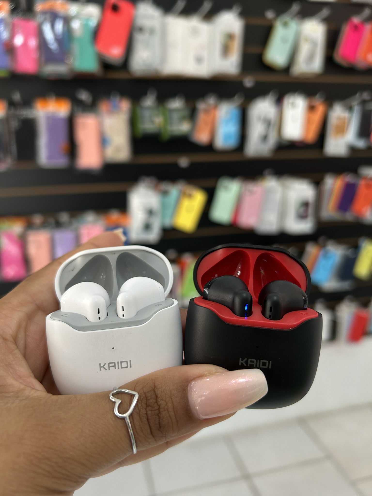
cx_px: 186
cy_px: 248
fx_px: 373
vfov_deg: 67.3
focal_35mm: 26
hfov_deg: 53.1
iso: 80
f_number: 1.5
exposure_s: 1/120
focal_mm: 5.7
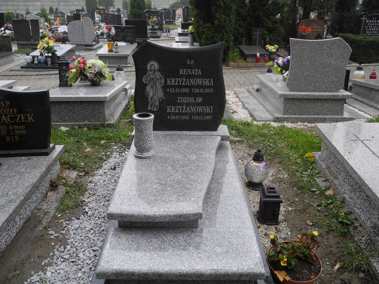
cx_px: 190
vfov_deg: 40.7
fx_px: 383
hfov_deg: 52.6
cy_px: 142
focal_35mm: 35
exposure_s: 1/30
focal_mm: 7.4
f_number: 3.2
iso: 100
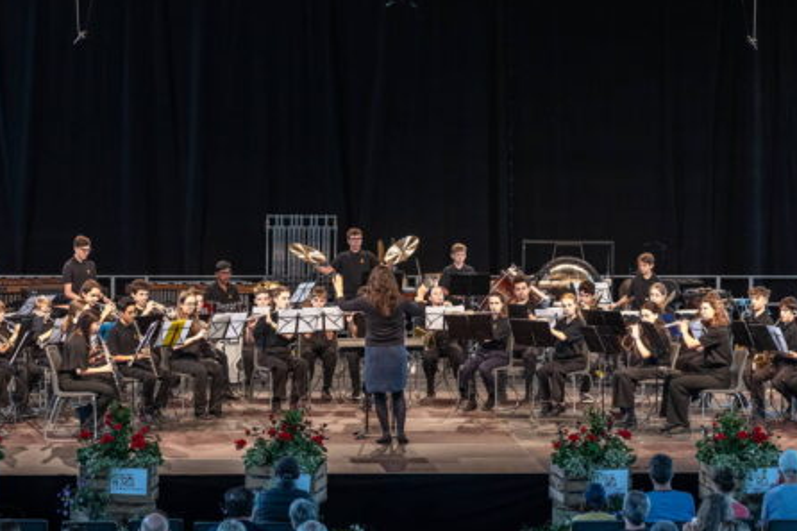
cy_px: 266
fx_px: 2257
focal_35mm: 102
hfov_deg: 20.0
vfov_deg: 13.4
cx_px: 395
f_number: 6.7
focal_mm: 70
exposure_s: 1/90
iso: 4000
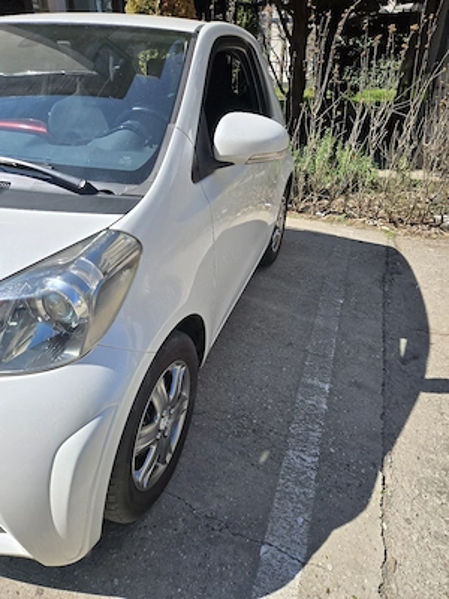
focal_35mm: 23
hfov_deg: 58.9
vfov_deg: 73.9
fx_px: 398
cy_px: 300
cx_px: 224
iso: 50
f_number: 1.8
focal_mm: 5.4
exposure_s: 1/3333
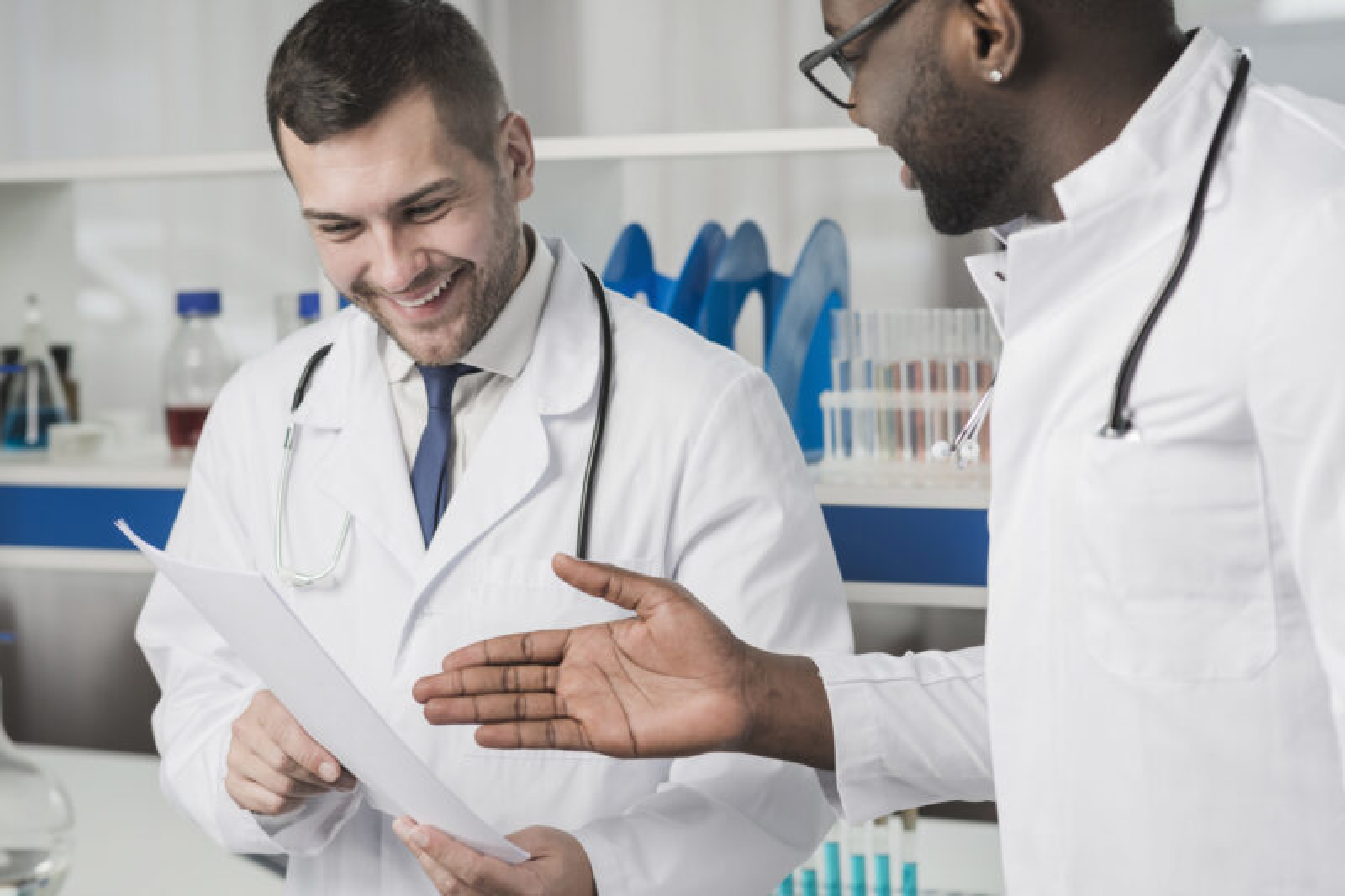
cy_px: 448
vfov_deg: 16.1
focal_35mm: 85
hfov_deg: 23.9
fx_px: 3175
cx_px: 672
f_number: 4
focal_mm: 85
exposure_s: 1/60
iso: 160
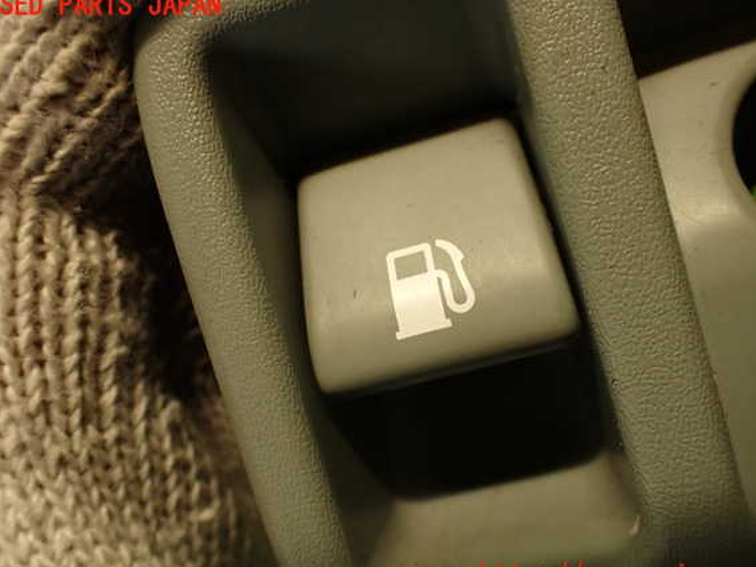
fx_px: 699
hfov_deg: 56.8
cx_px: 380
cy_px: 292
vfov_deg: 44.1
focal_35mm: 32
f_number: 2.3
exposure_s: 1/30
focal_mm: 5.4
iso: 200
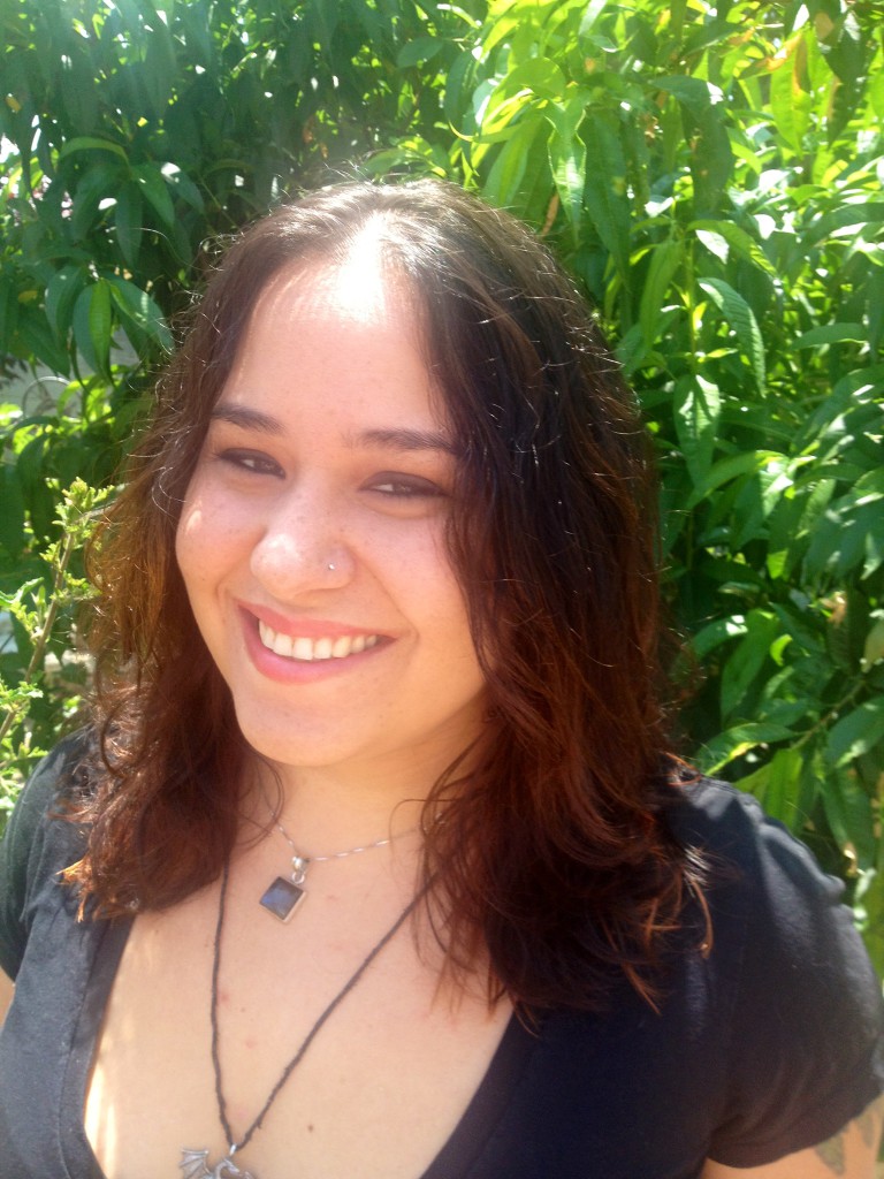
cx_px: 442
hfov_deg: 40.7
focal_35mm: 35
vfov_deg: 52.6
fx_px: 1192
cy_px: 590
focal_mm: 4.28
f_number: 2.4
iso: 50
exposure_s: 1/252
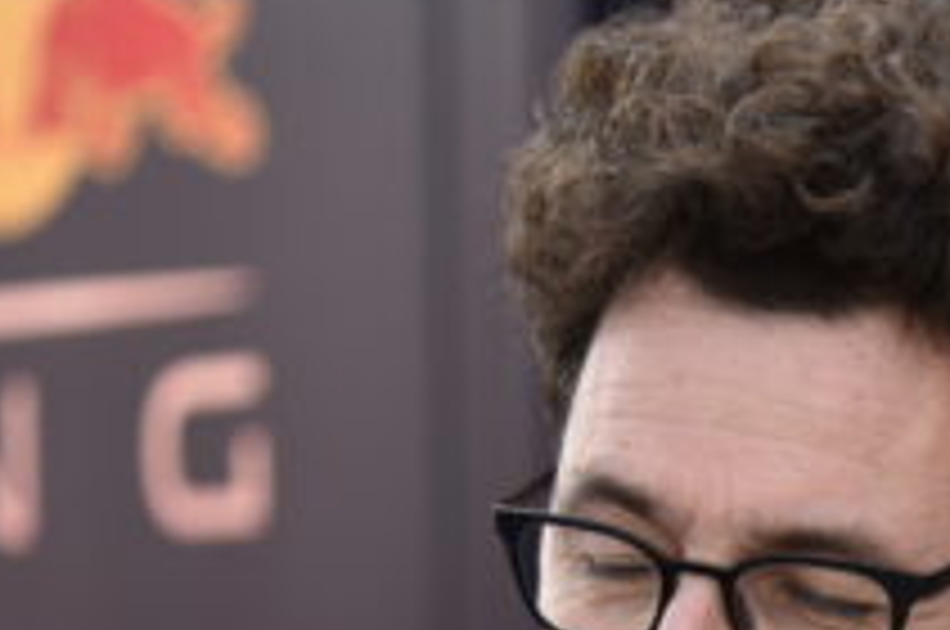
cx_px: 1256
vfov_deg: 4.5
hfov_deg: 6.7
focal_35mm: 305
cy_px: 770
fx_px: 8036
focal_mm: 102
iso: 500
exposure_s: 1/640
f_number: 4.8
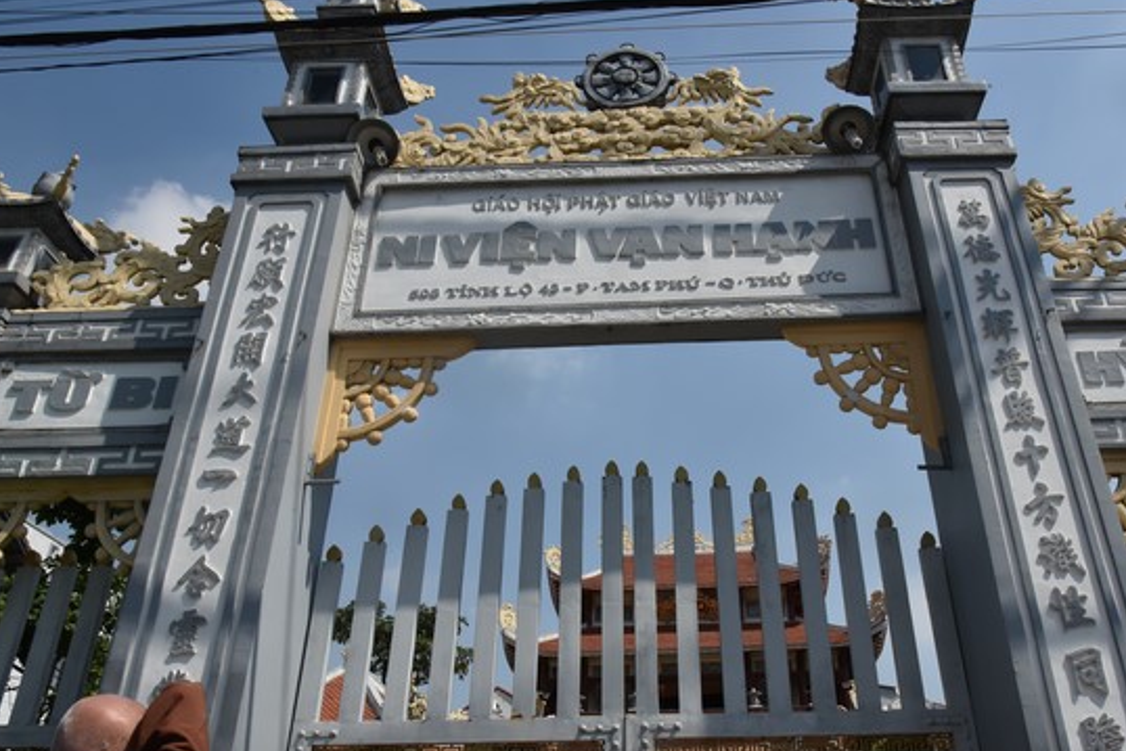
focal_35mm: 29
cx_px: 647
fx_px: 907
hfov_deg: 63.3
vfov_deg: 45.0
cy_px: 360
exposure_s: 1/1600
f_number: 16
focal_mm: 24
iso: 1600
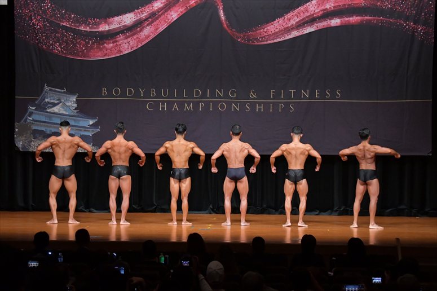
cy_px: 146
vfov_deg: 11.7
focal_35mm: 117
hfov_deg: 17.5
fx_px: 1420
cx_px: 218
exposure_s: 1/400
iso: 5000
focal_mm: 78
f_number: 5.6
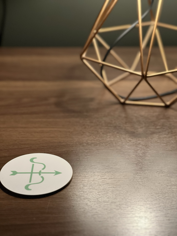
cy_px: 118
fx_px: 525
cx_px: 88
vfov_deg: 25.3
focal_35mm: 77
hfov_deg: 19.1
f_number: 2.8
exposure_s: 1/33
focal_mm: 9
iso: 320
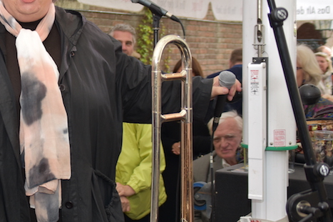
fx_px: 730
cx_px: -11
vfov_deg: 17.2
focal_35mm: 79
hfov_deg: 24.3
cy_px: 75
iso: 200
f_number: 4
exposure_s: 1/60
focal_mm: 24
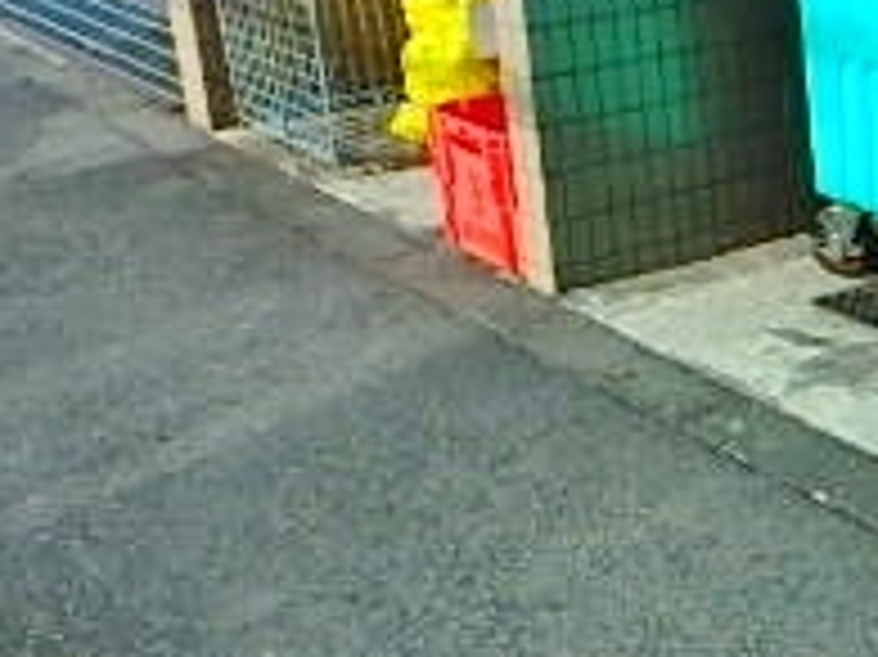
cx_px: 1144
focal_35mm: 69
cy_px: 292
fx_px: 1749
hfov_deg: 24.5
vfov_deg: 21.3
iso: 125
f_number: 6
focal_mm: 3.7
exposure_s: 1/400
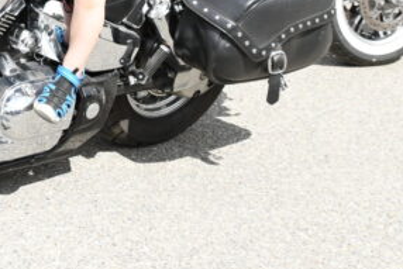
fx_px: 952
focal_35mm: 85
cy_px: -24
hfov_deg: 22.5
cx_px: -44
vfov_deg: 15.7
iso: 160
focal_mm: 18
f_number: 6.3
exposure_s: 1/320
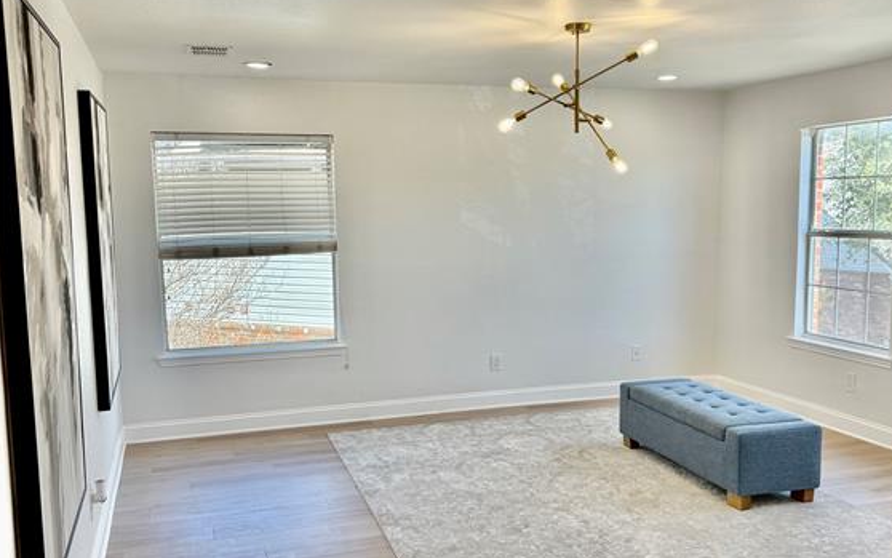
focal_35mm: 35
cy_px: 310
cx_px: 456
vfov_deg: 36.3
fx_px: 851
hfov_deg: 55.3
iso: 100
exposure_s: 1/501
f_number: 1.78
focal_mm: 6.76
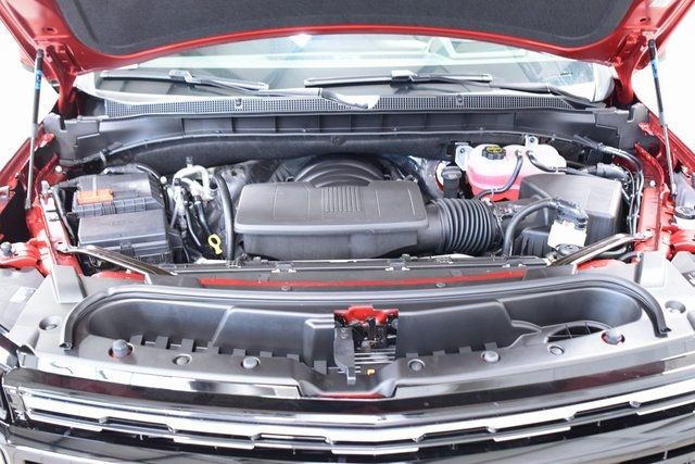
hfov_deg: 53.1
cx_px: 348
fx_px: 695
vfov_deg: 36.9
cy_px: 232
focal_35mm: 36
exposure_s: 1/15
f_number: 2.8
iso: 1600
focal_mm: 24
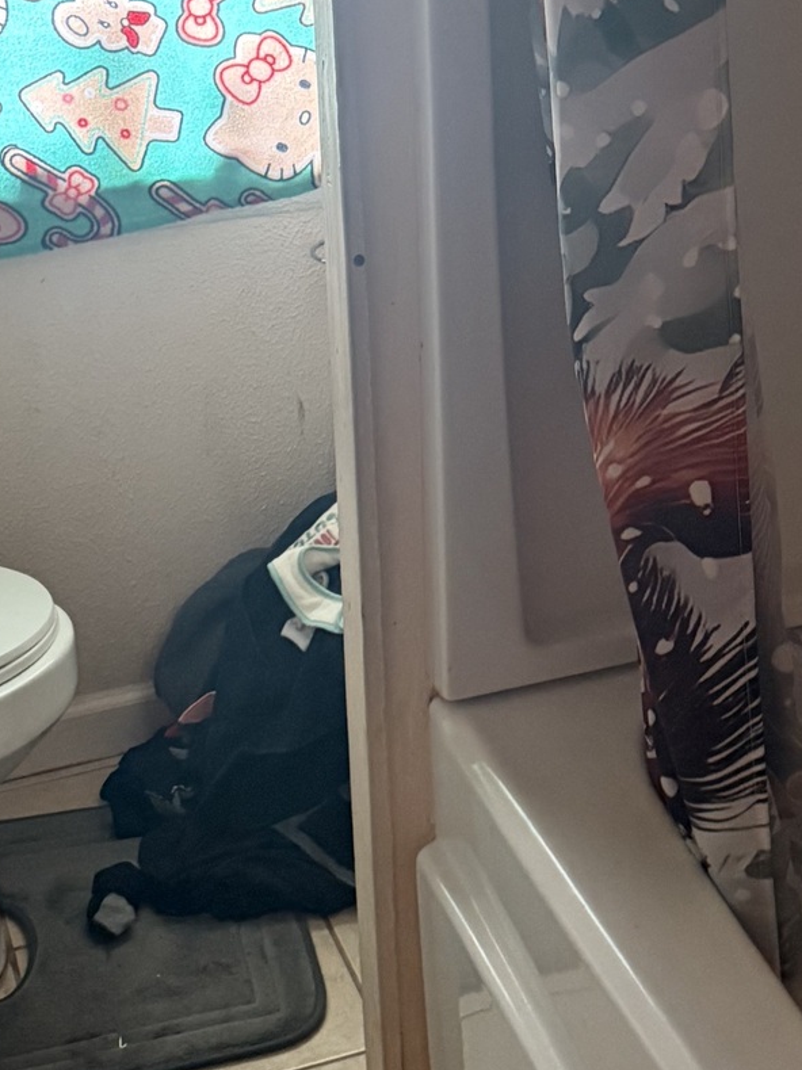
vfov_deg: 26.5
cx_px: 597
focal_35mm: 70
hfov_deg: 20.8
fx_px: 2164
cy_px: 34
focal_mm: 6.76
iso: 640
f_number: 1.78
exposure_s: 1/40
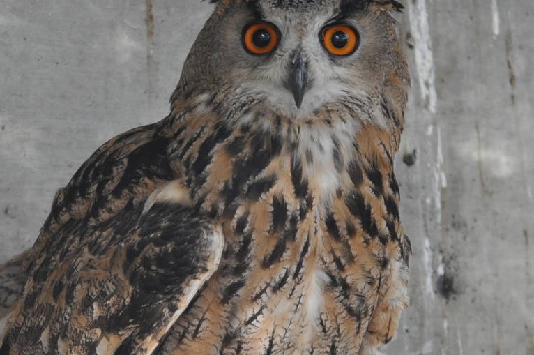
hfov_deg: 5.9
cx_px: 224
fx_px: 5201
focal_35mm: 351
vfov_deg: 3.9
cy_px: 268
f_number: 4.8
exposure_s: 1/250
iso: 800
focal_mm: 112
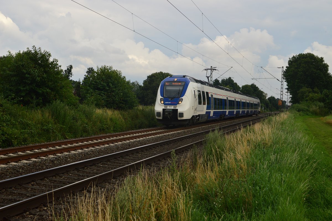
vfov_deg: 25.7
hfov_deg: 37.9
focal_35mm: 52
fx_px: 484
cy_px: 110
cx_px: 166
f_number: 8
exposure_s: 1/400
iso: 200
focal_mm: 35
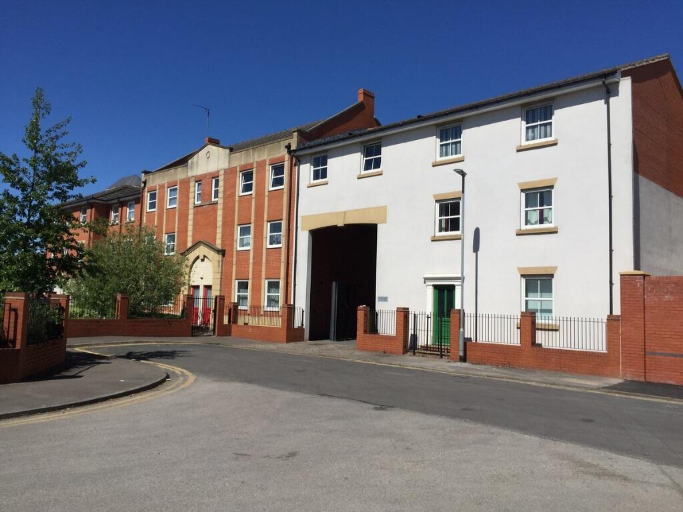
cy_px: 256
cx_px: 342
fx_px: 572
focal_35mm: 29
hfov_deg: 61.7
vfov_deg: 48.2
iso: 32
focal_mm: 4.15
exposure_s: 1/4950
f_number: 2.2
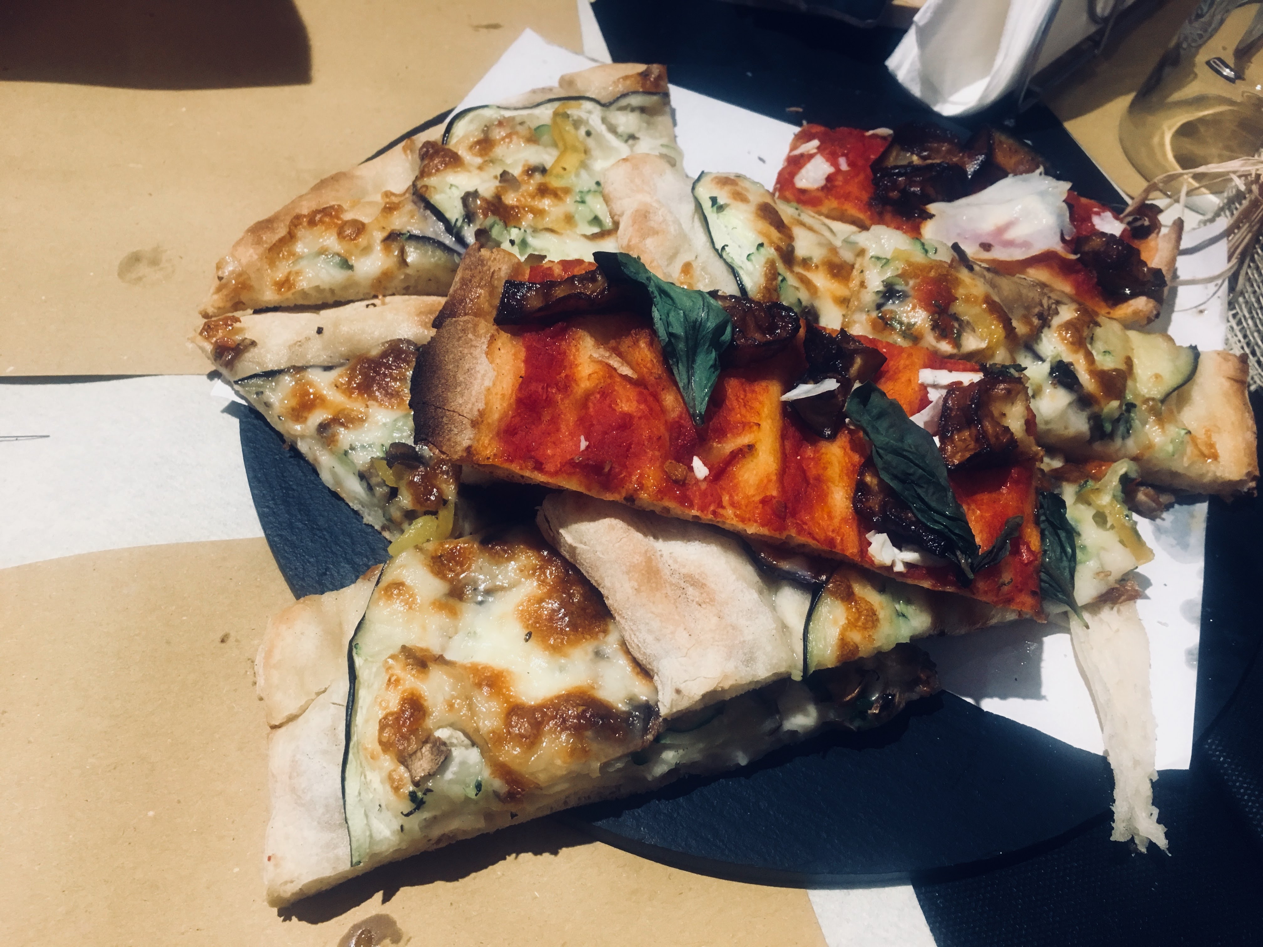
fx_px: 1058
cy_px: 474
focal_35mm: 29
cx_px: 632
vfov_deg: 48.2
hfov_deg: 61.7
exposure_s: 1/33
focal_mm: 4.15
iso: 125
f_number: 2.2
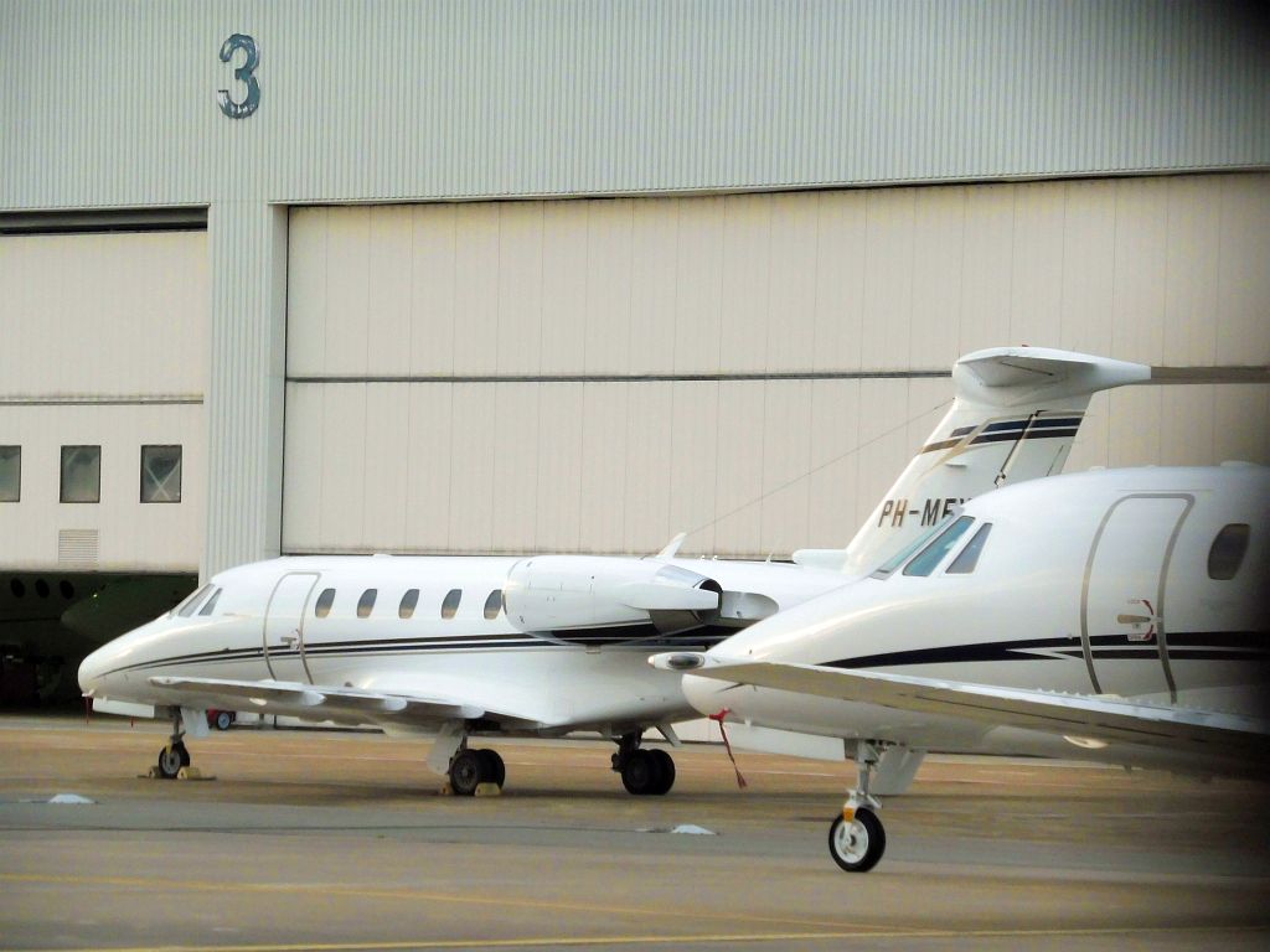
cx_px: 635
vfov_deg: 7.5
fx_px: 7301
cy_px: 476
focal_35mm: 199
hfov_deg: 9.9
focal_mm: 35.6
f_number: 6.3
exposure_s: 1/100
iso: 400
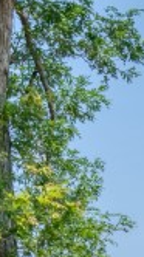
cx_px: 252
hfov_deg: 5.3
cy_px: 517
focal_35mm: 226
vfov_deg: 9.0
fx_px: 1539
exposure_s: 1/200
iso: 100
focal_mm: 35
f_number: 8
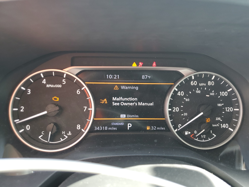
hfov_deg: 67.3
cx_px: 124
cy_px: 94
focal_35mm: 26
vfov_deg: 53.1
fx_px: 187
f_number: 1.5
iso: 50
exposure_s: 1/60.2
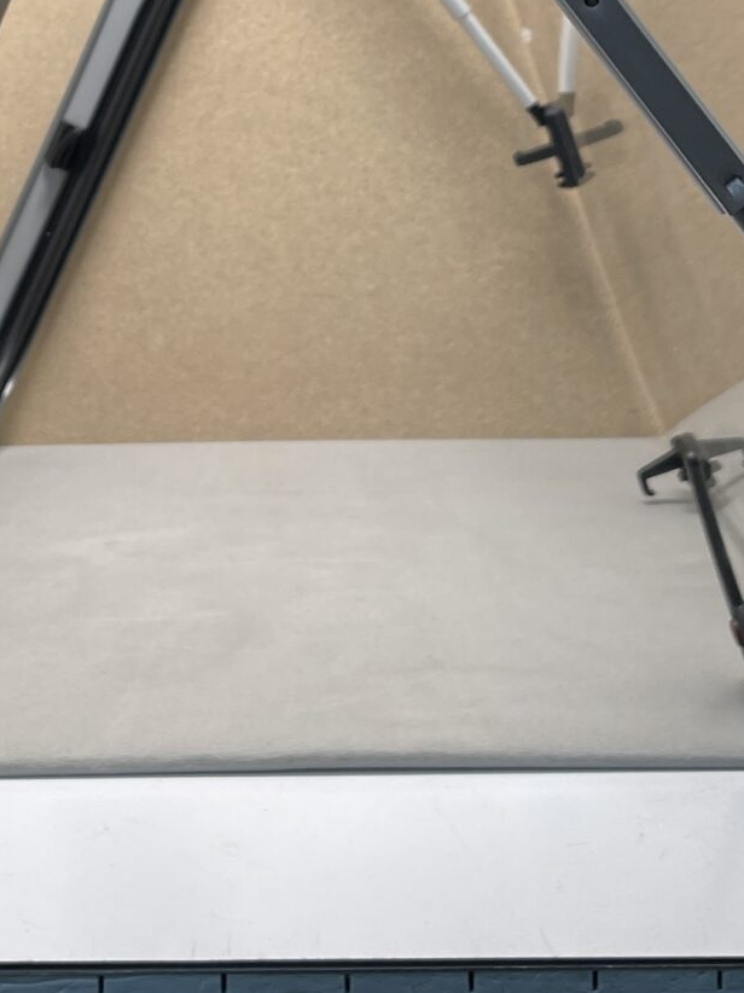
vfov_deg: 23.5
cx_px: 287
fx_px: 2322
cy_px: 118
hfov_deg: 18.2
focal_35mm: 81
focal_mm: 5.1
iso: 64
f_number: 1.6
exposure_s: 1/100
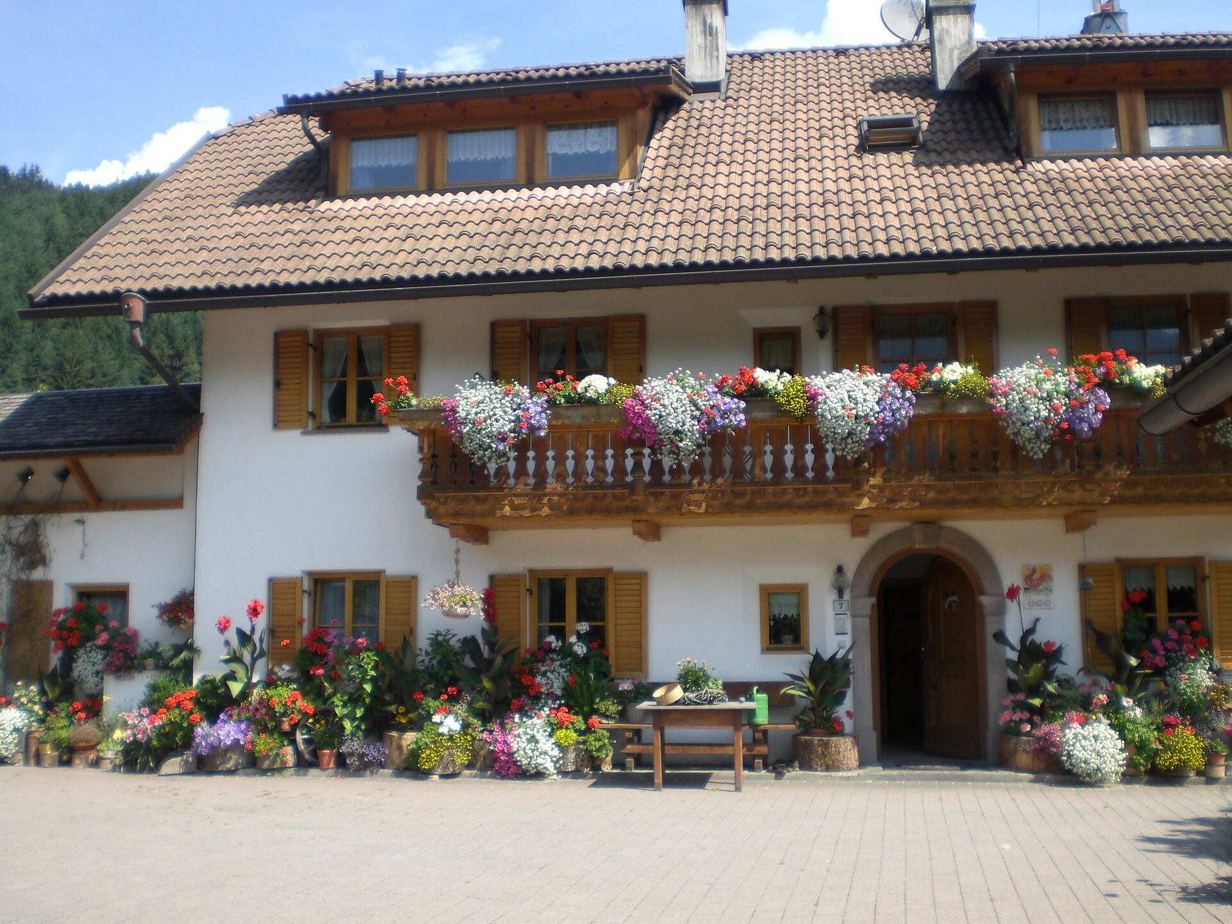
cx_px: 616
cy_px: 462
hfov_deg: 49.0
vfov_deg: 37.7
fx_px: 1352
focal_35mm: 38
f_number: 3.1
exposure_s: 1/320
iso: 50
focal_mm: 6.3
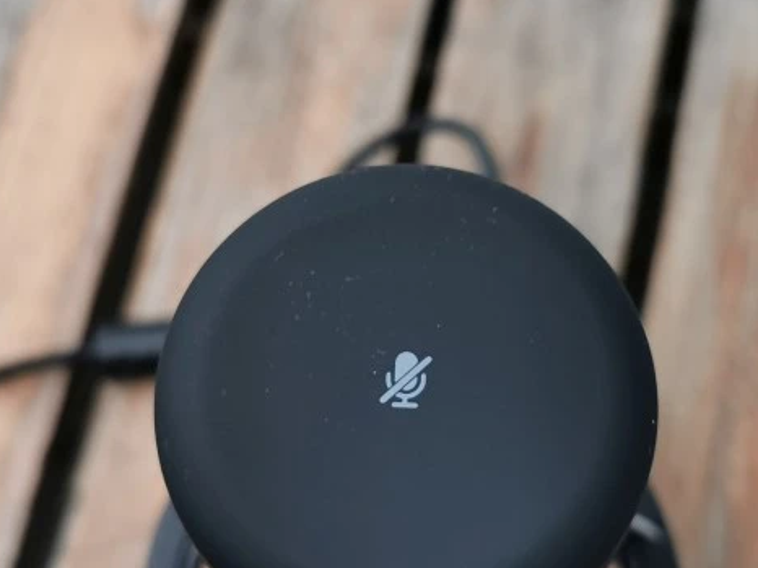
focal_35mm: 67
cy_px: 392
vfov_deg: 21.8
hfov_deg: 29.0
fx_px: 1466
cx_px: 408
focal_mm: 5.56
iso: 200
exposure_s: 1/60
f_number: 1.6
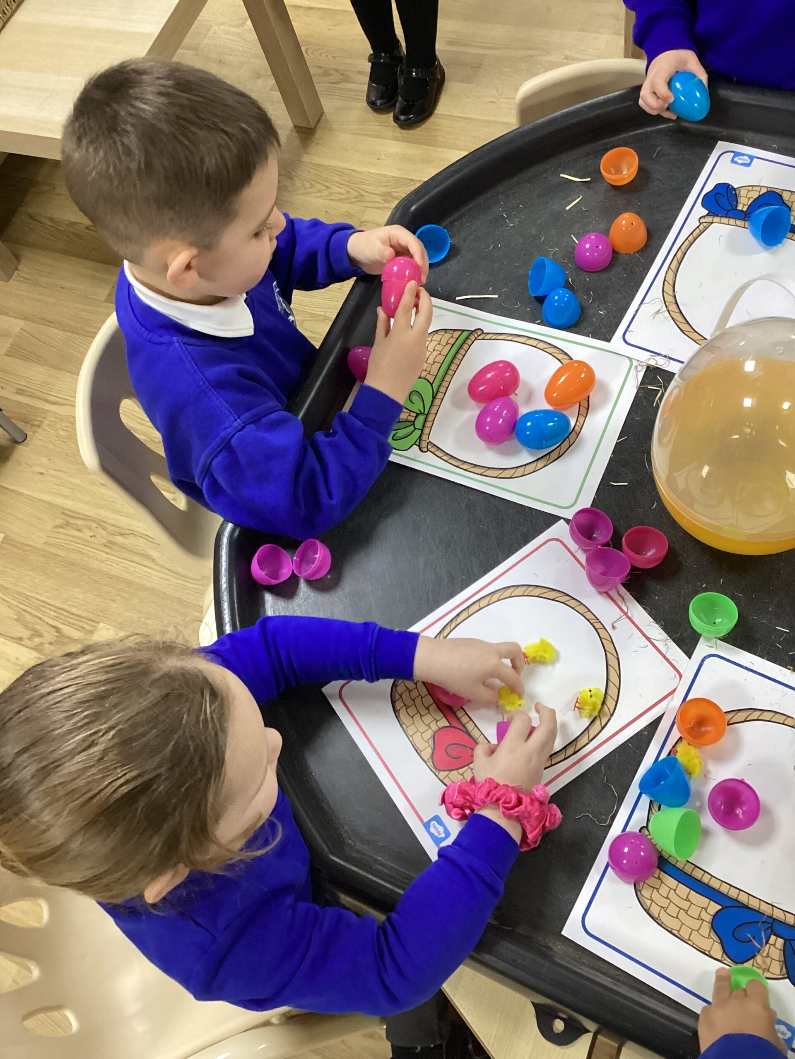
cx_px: 398
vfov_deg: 58.4
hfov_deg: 45.4
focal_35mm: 31
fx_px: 949
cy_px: 530
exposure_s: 1/50
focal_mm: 3.3
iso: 250
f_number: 2.4
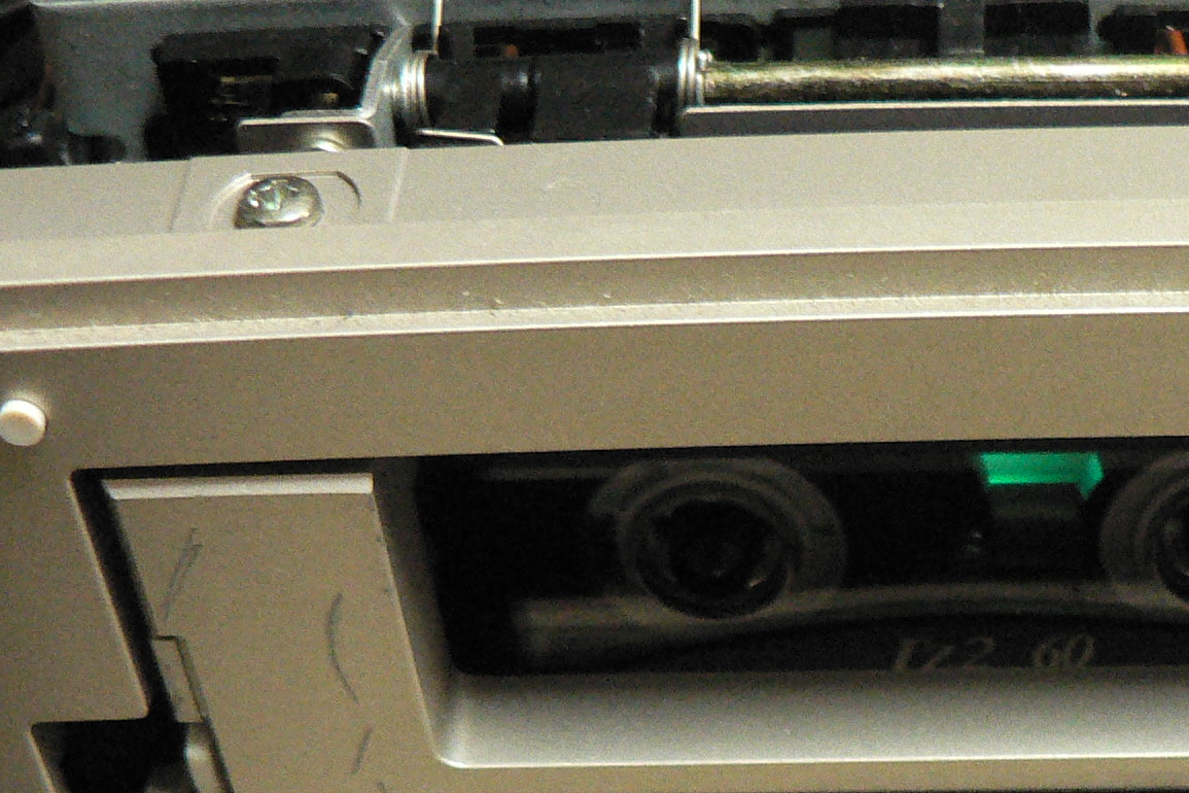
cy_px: 946
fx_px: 2741
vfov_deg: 15.8
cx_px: 1014
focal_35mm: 83
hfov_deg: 24.0
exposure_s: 1/20
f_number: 2.8
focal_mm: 6
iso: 400
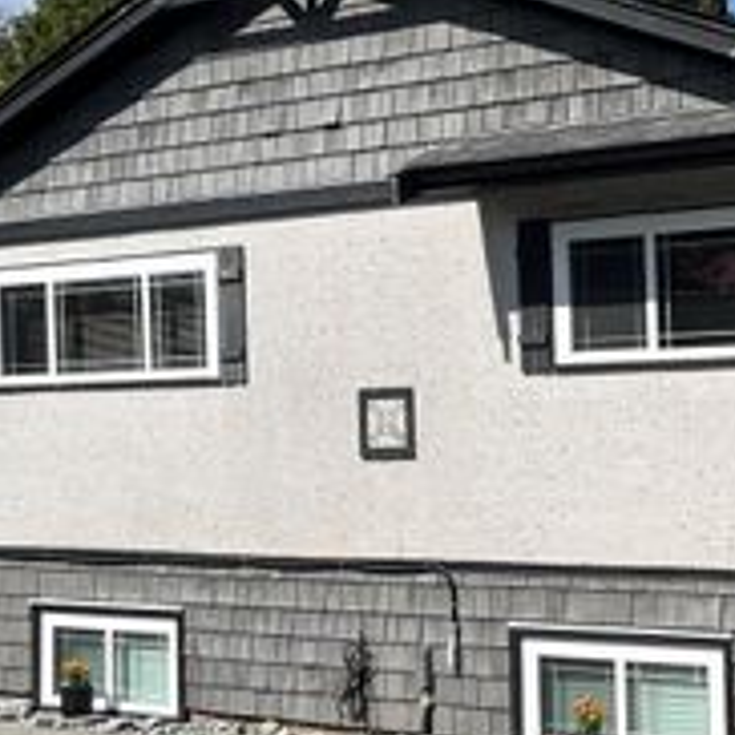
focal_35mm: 63
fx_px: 1513
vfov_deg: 27.3
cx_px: 775
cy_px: 349
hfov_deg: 25.6
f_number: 1.5
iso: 50
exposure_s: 1/6211
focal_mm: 5.7
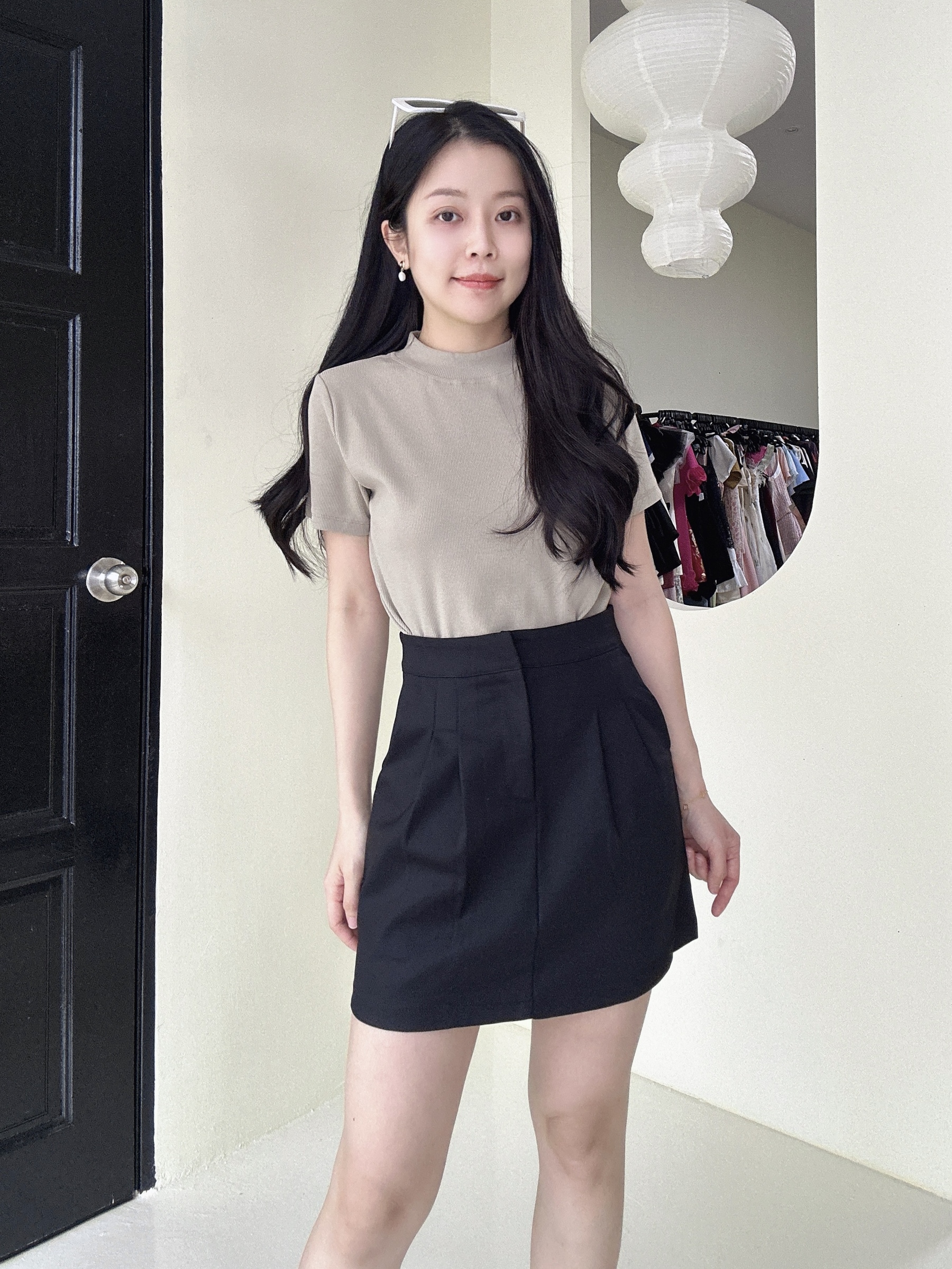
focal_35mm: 23
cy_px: 634
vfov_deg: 73.9
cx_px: 476
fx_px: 843
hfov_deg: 58.9
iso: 100
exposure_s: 1/60
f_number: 1.9
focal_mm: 2.69
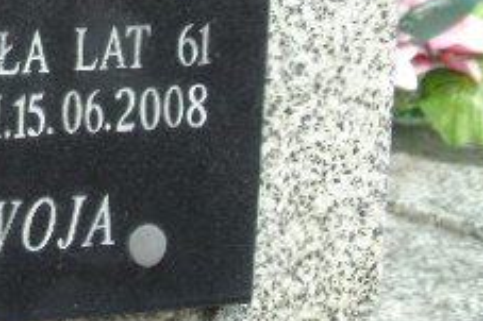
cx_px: -96
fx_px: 6382
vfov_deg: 2.9
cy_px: -68
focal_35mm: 476
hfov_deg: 4.3
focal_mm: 29
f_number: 4.9
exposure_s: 1/160
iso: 80
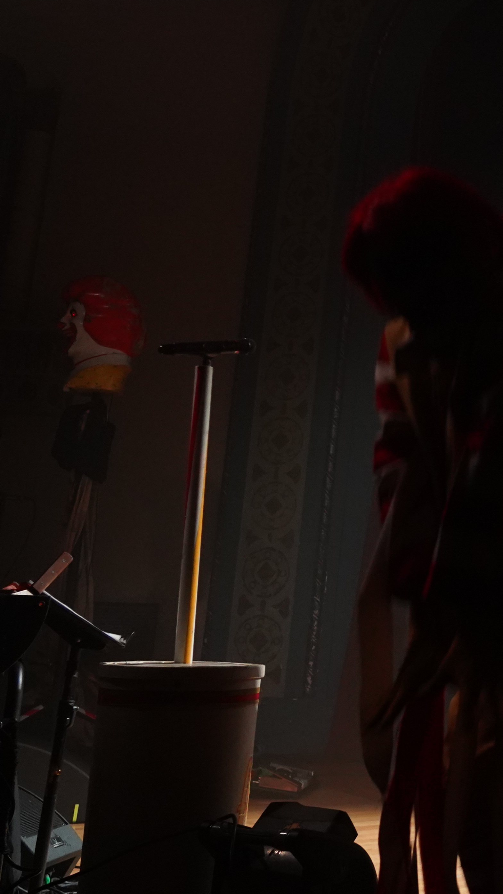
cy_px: 385
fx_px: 1280
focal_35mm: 54
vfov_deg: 38.4
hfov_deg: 19.5
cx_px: 746
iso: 3200
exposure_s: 1/160
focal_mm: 24
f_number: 4
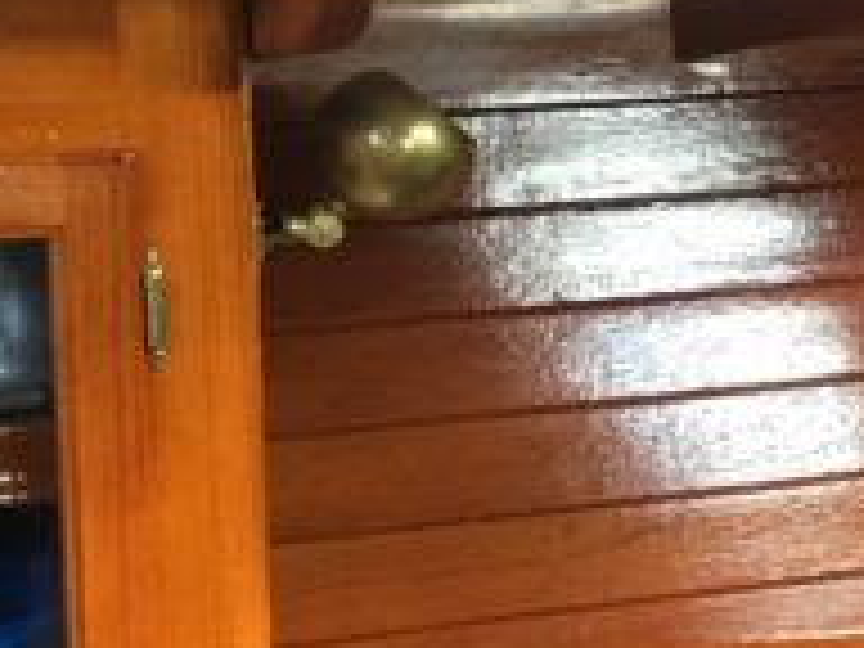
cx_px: 1467
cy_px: 302
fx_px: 2895
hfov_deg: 15.1
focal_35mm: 116
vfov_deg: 12.8
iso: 100
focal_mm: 4.15
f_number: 2.2
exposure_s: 1/30
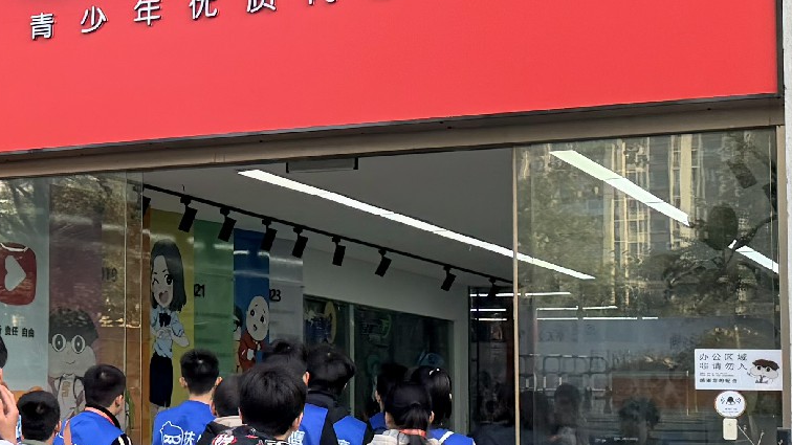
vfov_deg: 14.6
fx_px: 1743
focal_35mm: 83
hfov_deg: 22.1
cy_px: 255
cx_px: -326
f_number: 1.78
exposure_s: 1/796
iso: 100
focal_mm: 6.76
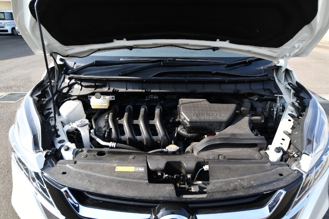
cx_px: 164
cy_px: 110
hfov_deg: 90.0
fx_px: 164
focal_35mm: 18
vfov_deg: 67.4
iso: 200
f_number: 6.3
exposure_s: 1/250
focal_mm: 12
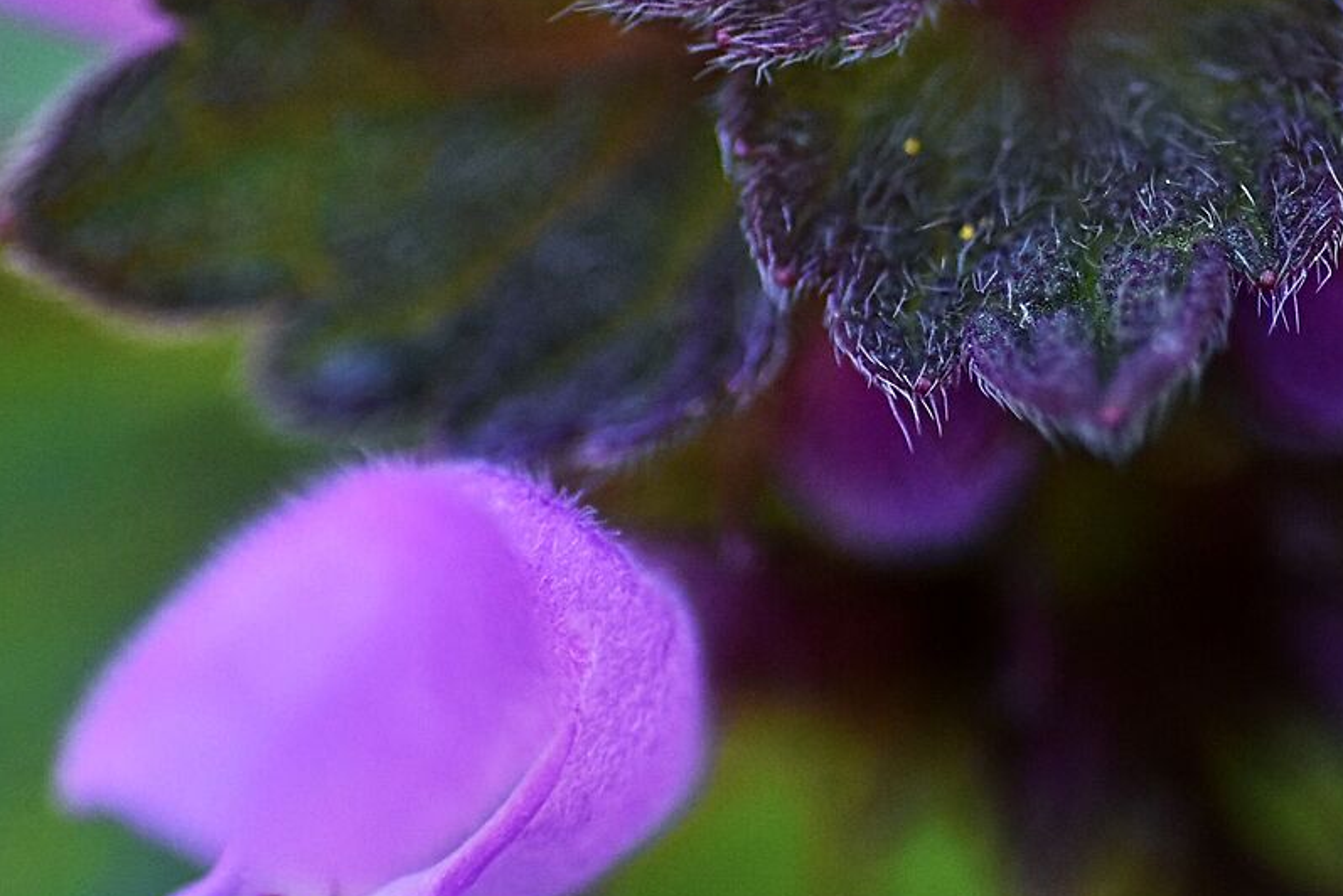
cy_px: 165
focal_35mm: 316
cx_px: 1227
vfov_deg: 4.4
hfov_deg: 6.5
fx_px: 11792
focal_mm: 70
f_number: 4.5
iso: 800
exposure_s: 1/400
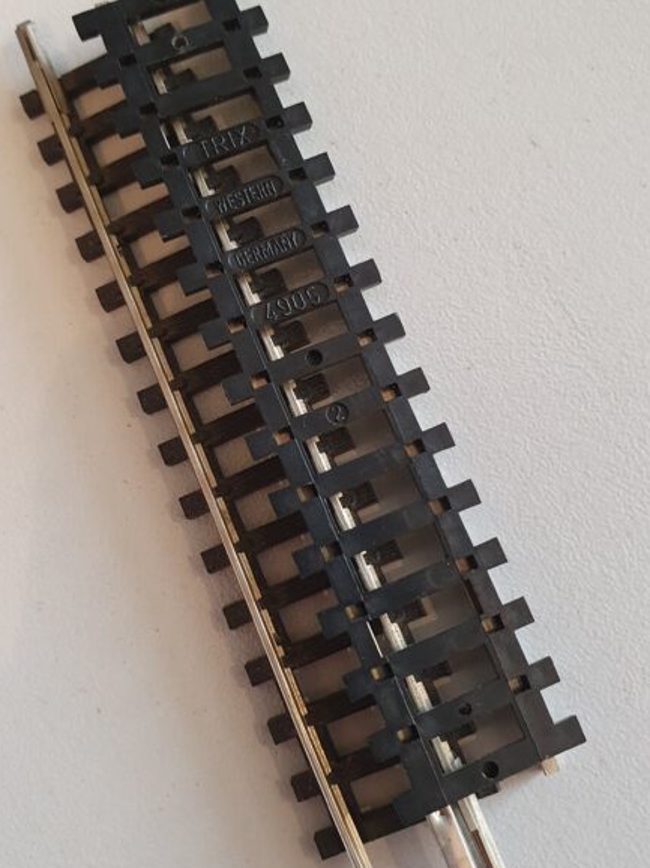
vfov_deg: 51.4
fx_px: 902
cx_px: 309
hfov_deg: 39.6
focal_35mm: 36
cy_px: 431
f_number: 2.4
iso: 400
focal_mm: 4.32
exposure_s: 1/50
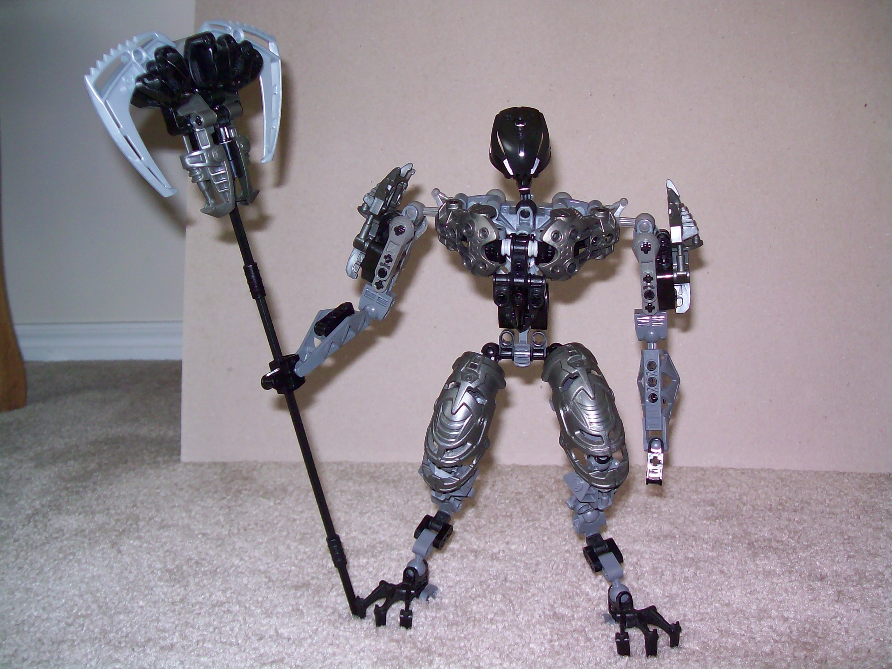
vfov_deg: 39.6
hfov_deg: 51.4
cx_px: 446
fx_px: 927
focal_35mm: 36
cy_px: 334
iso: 80
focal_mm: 6
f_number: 2.7
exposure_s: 1/64
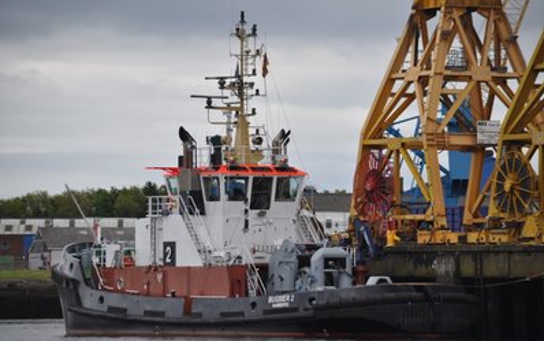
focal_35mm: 261
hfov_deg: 8.0
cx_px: 272
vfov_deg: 5.0
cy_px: 179
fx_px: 3871
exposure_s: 1/400
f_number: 5
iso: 400
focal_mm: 170
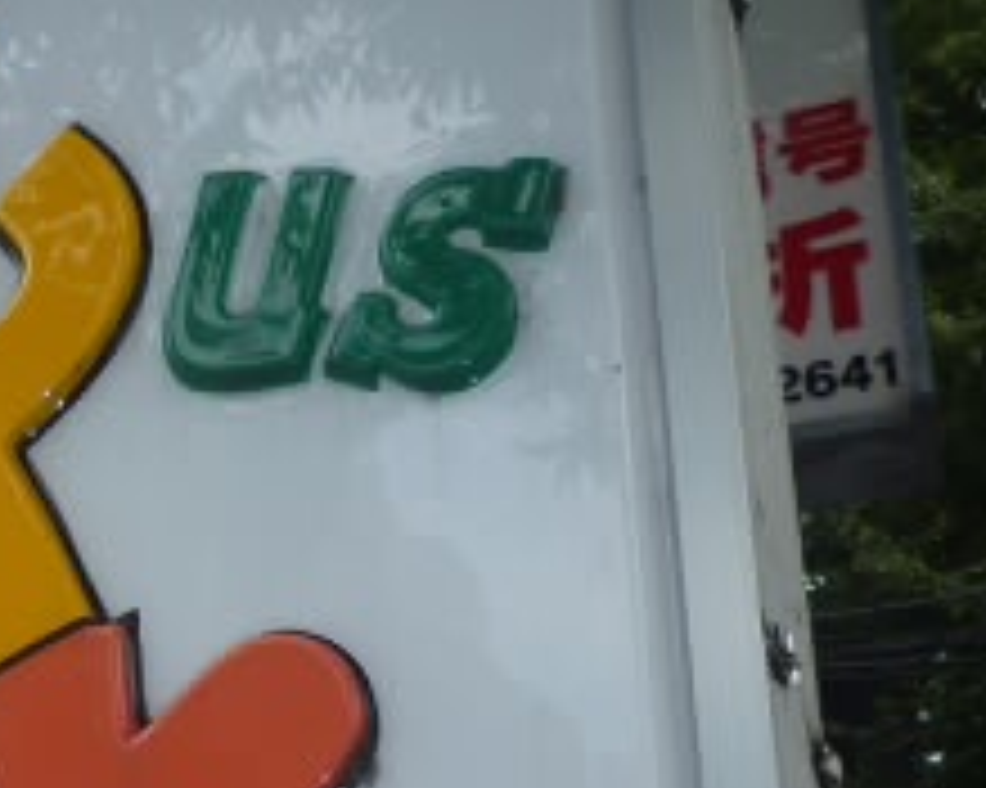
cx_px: 0
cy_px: 781
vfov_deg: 20.9
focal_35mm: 71
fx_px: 2071
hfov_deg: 25.5
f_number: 2.8
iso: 80
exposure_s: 1/320
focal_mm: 4.4
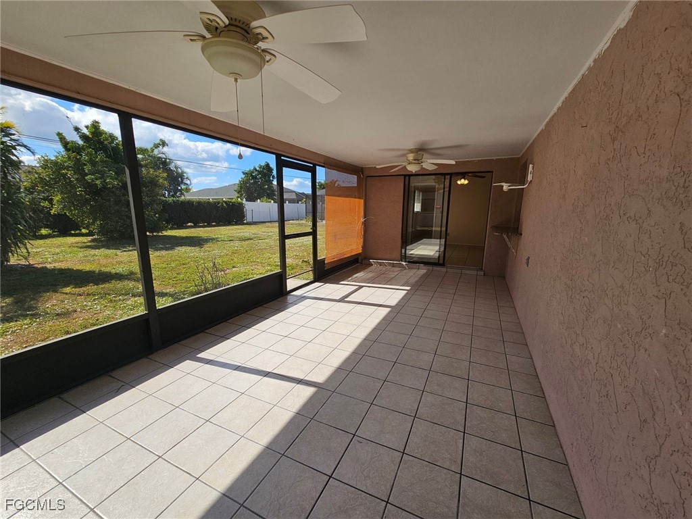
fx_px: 260
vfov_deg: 89.9
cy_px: 260
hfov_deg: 106.2
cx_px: 346
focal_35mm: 13
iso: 50
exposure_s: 1/1202
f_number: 2.2
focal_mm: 2.2
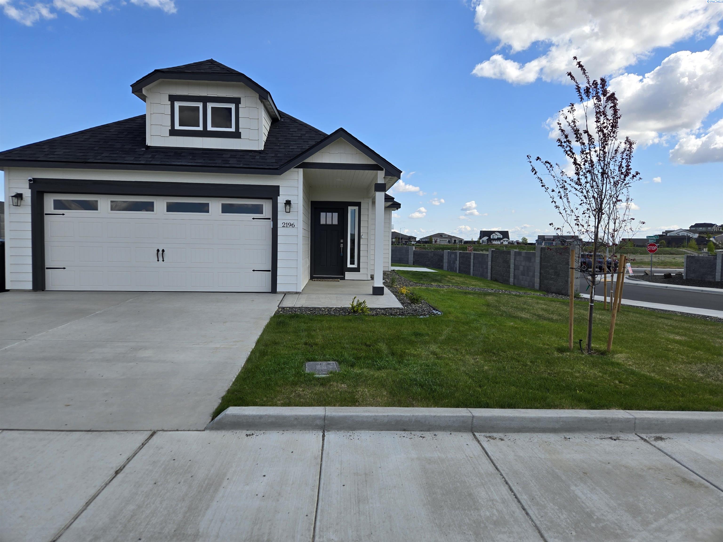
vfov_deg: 58.9
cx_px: 362
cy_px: 271
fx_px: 480
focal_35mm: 23
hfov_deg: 73.9
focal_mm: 5.4
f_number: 1.8
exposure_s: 1/1580
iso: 25
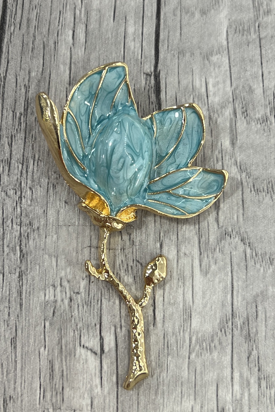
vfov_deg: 65.5
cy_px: 202
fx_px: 321
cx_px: 127
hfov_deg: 46.4
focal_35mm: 28
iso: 32
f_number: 1.5
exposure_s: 1/106
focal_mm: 5.7
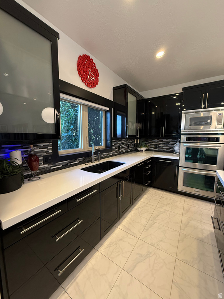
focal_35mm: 14
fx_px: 121
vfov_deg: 102.1
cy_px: 150
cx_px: 112
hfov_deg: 85.7
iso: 250
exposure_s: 1/60
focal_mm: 2.22
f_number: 2.2
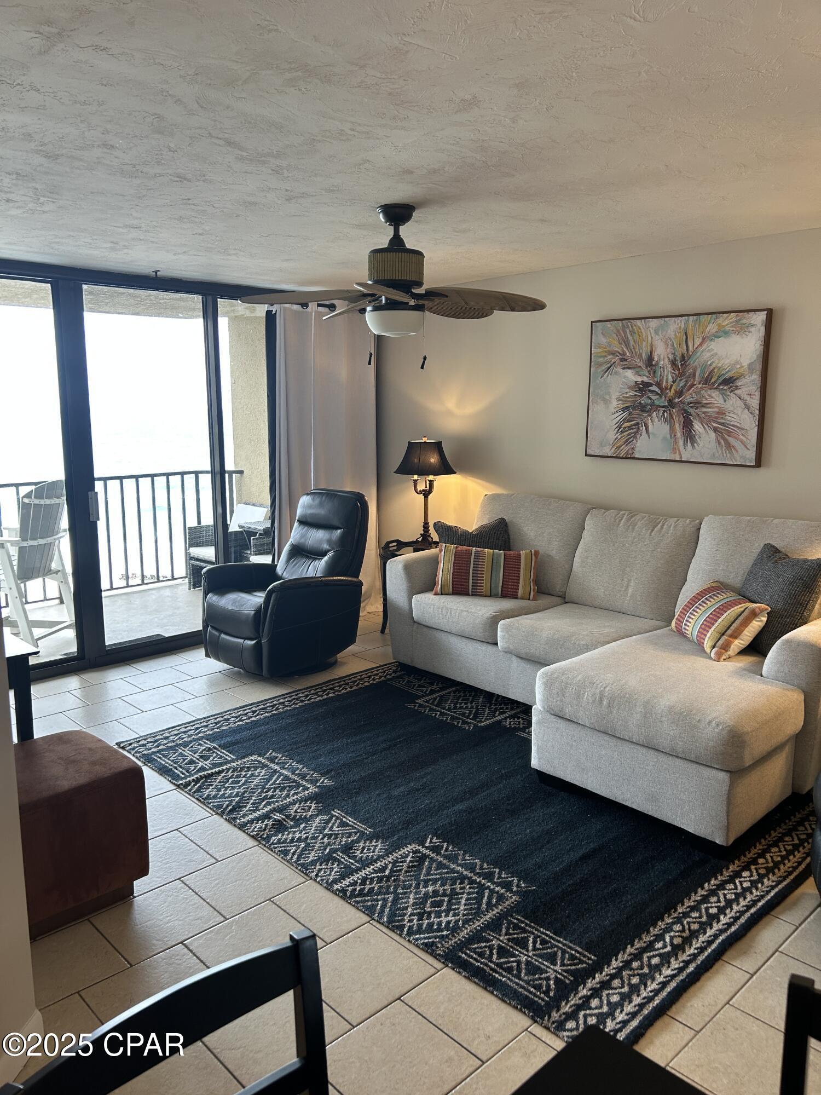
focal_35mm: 26
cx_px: 410
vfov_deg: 67.3
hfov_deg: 53.1
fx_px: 822
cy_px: 548
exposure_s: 1/120
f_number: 1.5
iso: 80
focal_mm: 5.7
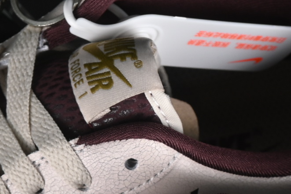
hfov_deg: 6.5
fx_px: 2555
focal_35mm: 316
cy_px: 334
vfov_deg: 4.3
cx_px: 77
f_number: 7.1
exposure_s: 1/80
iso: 160
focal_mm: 50
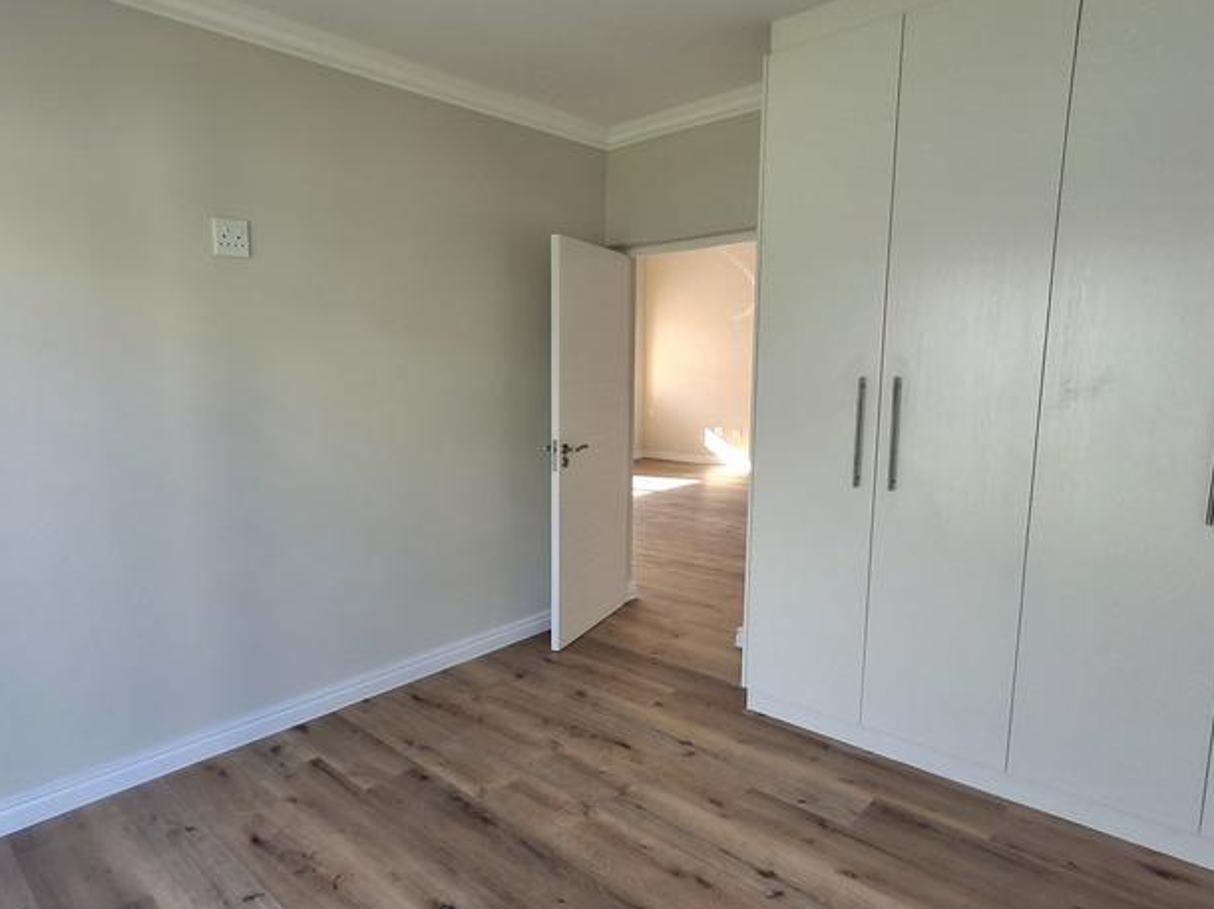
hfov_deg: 78.4
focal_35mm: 21
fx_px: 736
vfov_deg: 63.4
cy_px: 483
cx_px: 504
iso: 40
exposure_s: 1/120
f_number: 2.2
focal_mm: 1.64
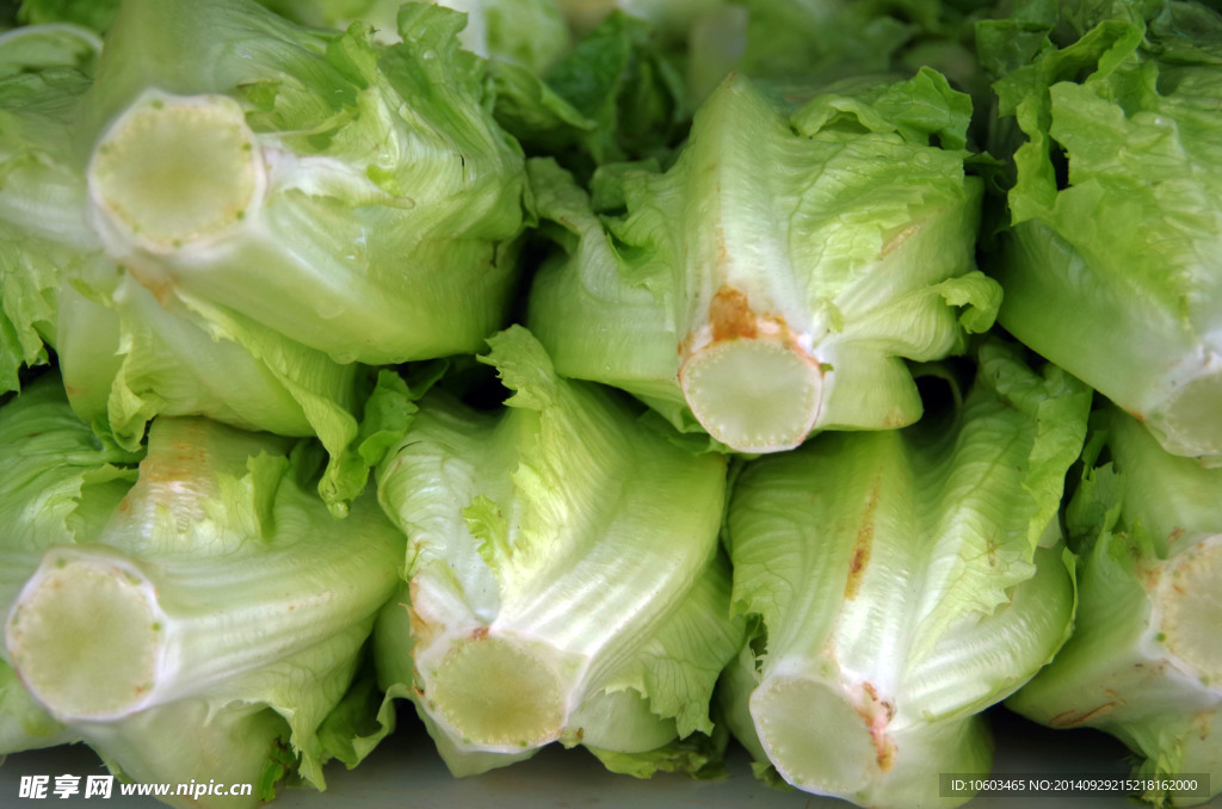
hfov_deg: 33.5
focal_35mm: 60
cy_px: 404
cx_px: 611
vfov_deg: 22.5
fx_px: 2032
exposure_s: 1/160
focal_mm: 40
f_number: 4.5
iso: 200
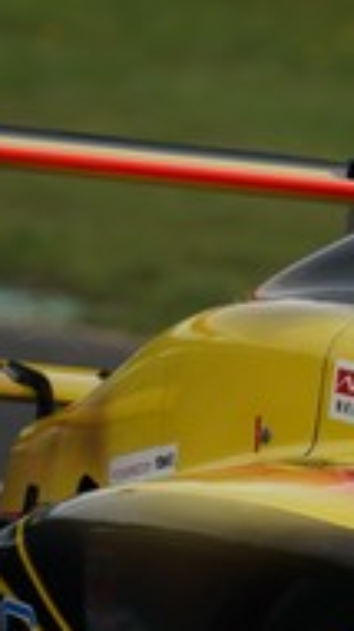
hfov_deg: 0.5
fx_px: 39689
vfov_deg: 0.9
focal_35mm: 2371
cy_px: 340
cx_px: 619
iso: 400
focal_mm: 600
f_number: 6.3
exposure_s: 1/1000
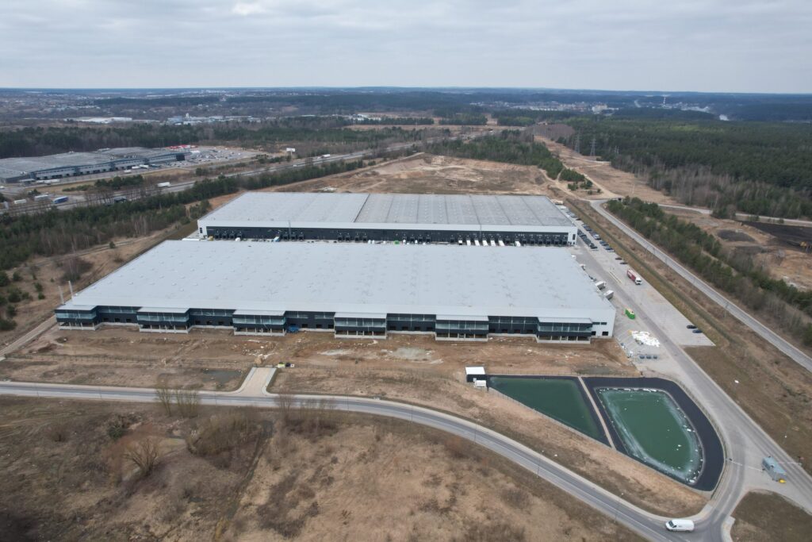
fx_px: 496
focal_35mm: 22
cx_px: 406
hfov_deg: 78.6
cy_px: 271
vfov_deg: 57.2
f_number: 2.8
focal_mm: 8.38
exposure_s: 1/1000
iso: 110
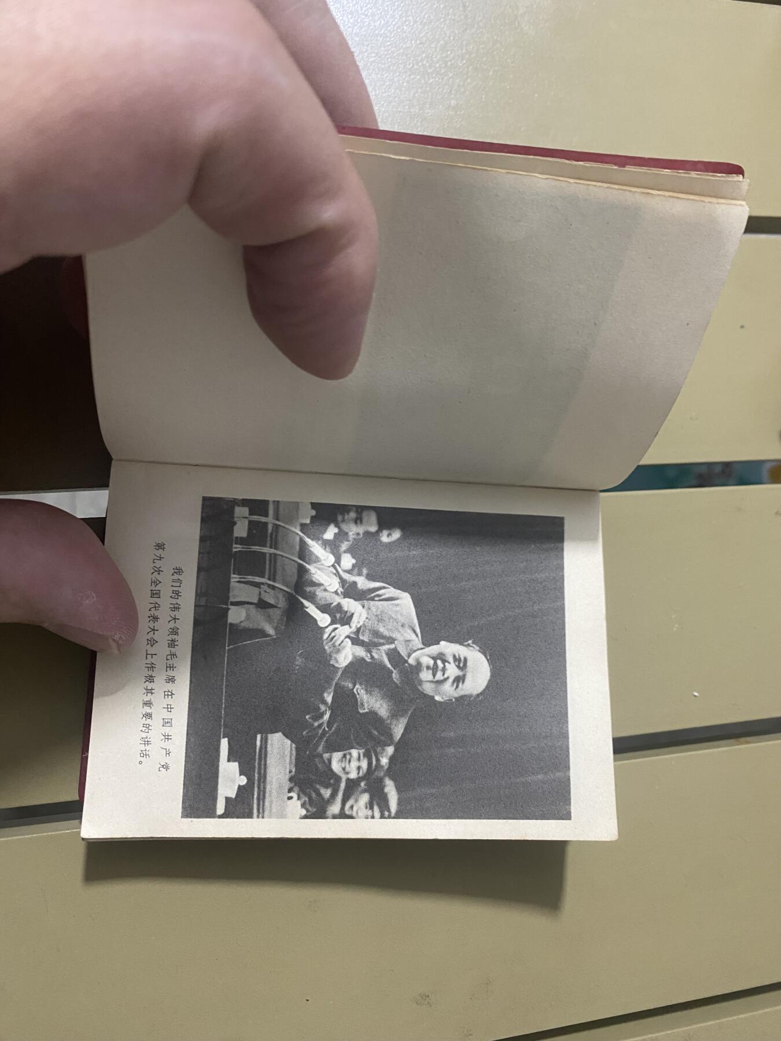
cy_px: 520
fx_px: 782
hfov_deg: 53.1
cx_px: 390
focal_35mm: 26
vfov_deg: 67.3
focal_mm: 4.25
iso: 250
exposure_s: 1/50
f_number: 1.8
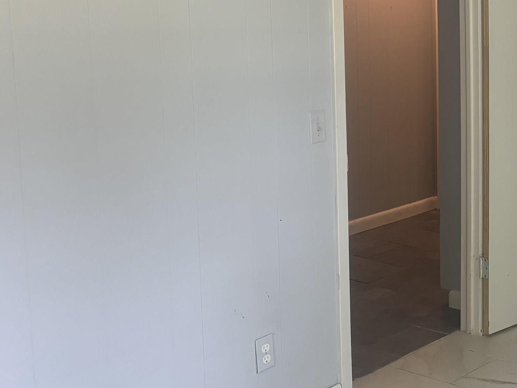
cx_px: 589
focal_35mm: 63
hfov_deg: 27.7
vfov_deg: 23.1
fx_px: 941
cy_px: 112
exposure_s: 1/114
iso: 125
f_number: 1.6
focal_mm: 5.96
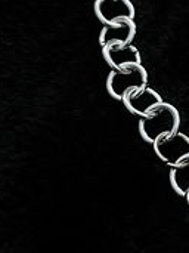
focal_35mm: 81
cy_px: 76
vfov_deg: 24.0
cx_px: 263
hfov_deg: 16.9
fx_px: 590
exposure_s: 1/30
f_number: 1.6
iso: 800
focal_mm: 5.1
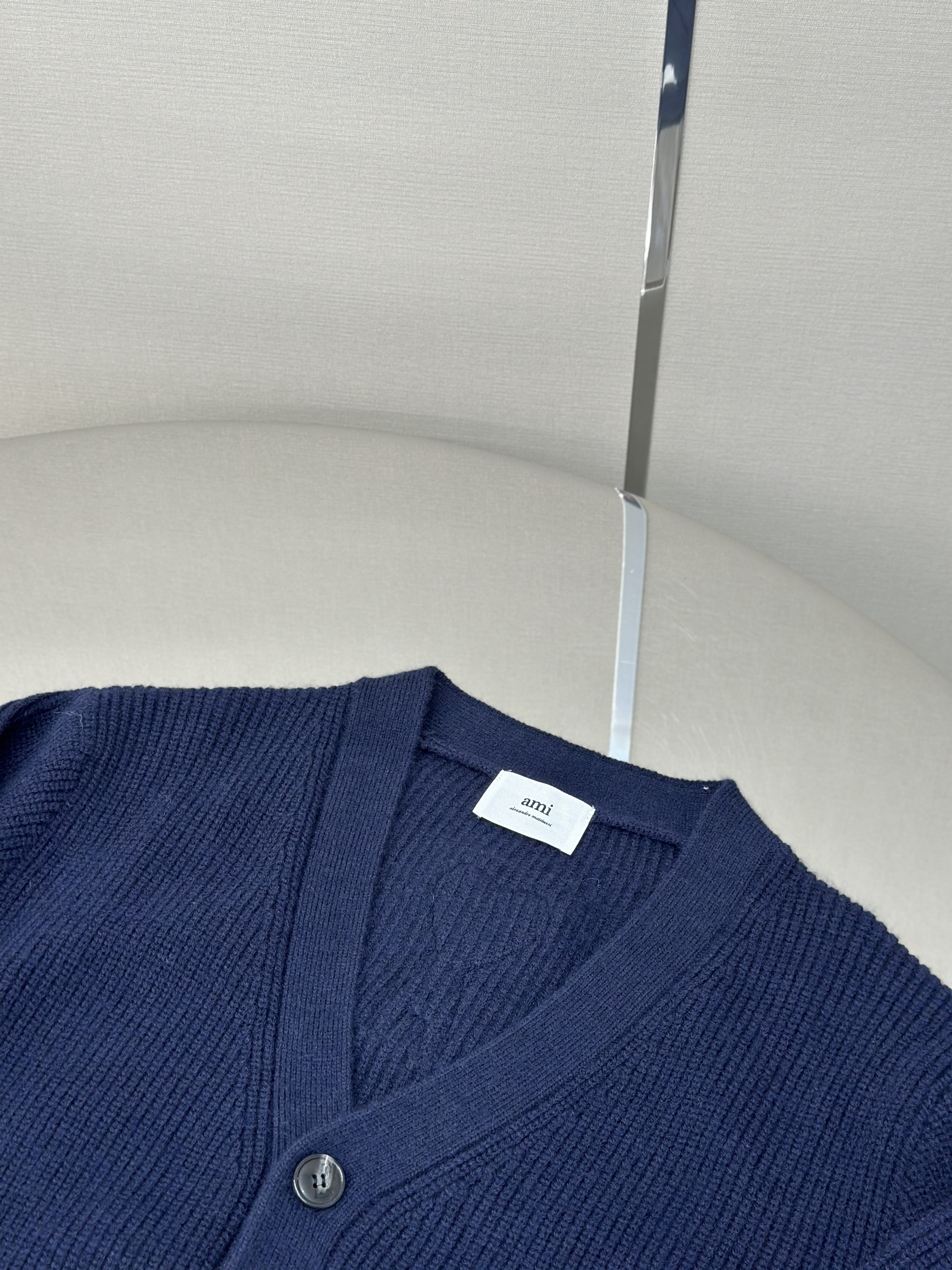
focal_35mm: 48
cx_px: 476
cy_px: 635
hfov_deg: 30.3
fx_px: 1760
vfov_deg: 39.7
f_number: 1.78
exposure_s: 1/180
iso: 80
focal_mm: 6.86
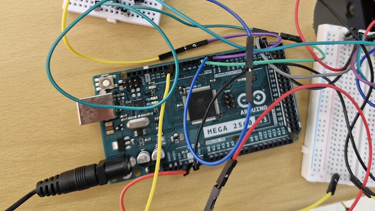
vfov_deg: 35.3
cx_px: 215
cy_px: 37
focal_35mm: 32
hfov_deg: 60.8
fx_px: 318
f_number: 1.8
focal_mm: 5.54
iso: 50
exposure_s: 1/182
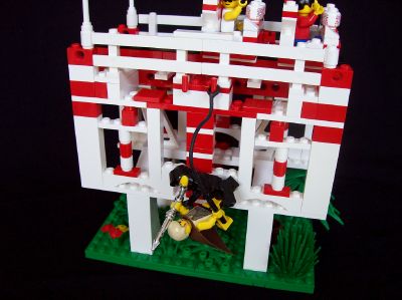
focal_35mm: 36
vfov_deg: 39.6
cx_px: 201
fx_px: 418
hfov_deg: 51.4
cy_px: 150
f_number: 2.7
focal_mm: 6
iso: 89
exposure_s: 1/32
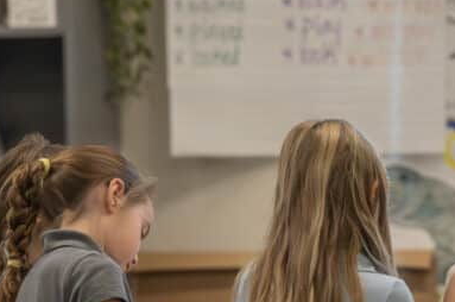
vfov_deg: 5.2
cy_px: 222
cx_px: 481
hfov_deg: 7.7
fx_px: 3344
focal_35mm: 265
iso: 20000
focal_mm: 99
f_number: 20
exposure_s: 1/125
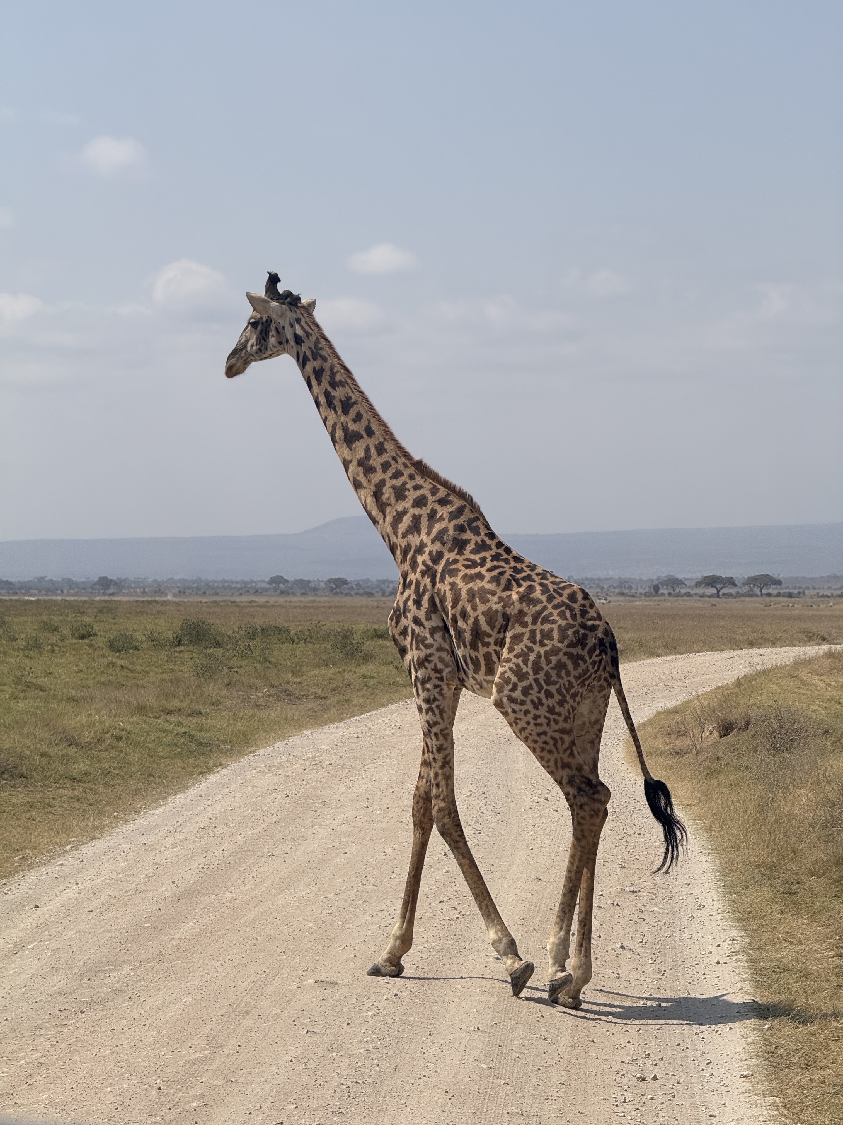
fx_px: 3896
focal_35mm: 120
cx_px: 422
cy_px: 562
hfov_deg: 12.3
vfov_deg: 16.4
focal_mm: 15.66
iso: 50
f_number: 2.8
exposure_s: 1/2083
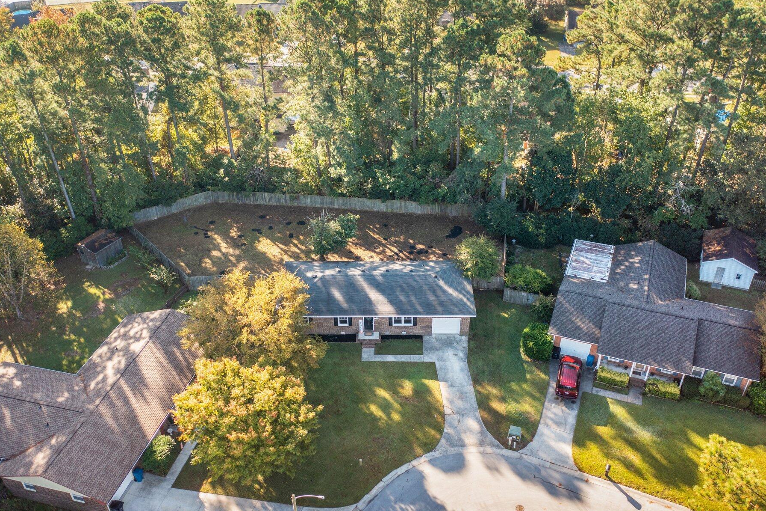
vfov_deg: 41.1
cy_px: 273
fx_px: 681
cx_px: 384
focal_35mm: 32
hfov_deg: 58.7
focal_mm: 10.26
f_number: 2.8
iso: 100
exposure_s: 1/30
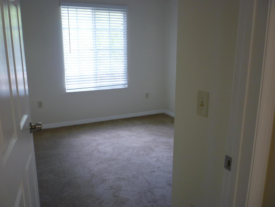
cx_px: 138
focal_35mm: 29
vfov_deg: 48.2
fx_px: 230
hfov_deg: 61.7
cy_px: 104
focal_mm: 5.2
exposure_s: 1/30
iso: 100
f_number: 3.3
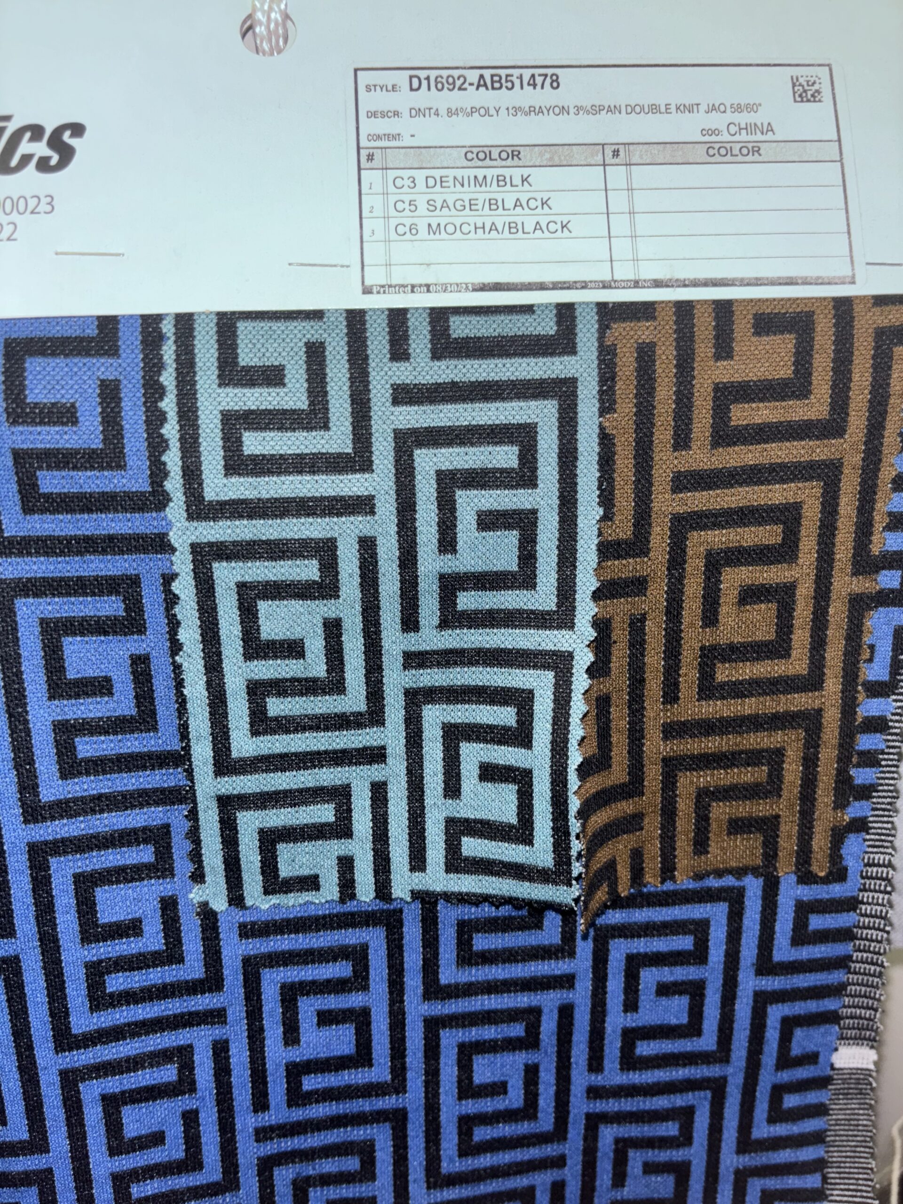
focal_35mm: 26
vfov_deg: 67.3
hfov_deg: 53.1
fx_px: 904
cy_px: 602
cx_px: 452
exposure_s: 1/50
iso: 50
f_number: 1.6
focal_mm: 5.96
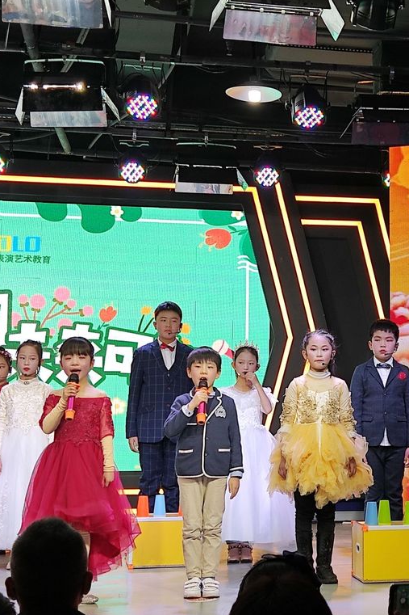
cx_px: 377
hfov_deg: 19.1
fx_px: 1193
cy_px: 307
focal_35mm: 70
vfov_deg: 28.8
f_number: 1.79
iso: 50
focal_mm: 4.71
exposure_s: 1/101
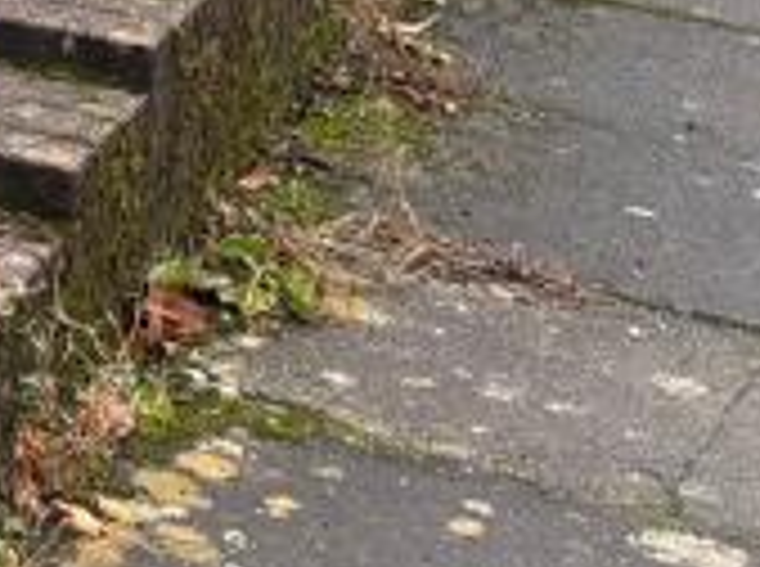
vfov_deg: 8.6
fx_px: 3462
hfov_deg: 9.7
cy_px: -770
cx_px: -1507
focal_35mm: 158
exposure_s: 1/637
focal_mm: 5.96
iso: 50
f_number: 1.6
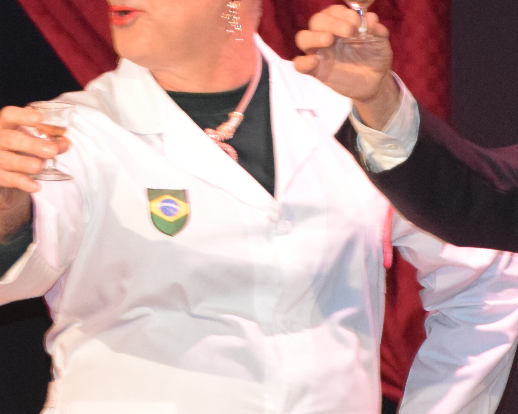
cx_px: 167
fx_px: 8584
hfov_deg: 3.5
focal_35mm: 560
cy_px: 45
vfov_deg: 2.8
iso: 3200
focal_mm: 98
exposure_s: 1/60
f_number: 5.6
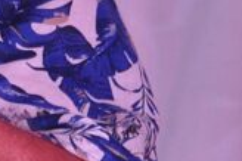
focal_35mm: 1877
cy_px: -66
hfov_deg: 1.1
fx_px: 12605
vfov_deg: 0.7
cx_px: -314
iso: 1600
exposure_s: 1/100
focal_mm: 200
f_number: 5
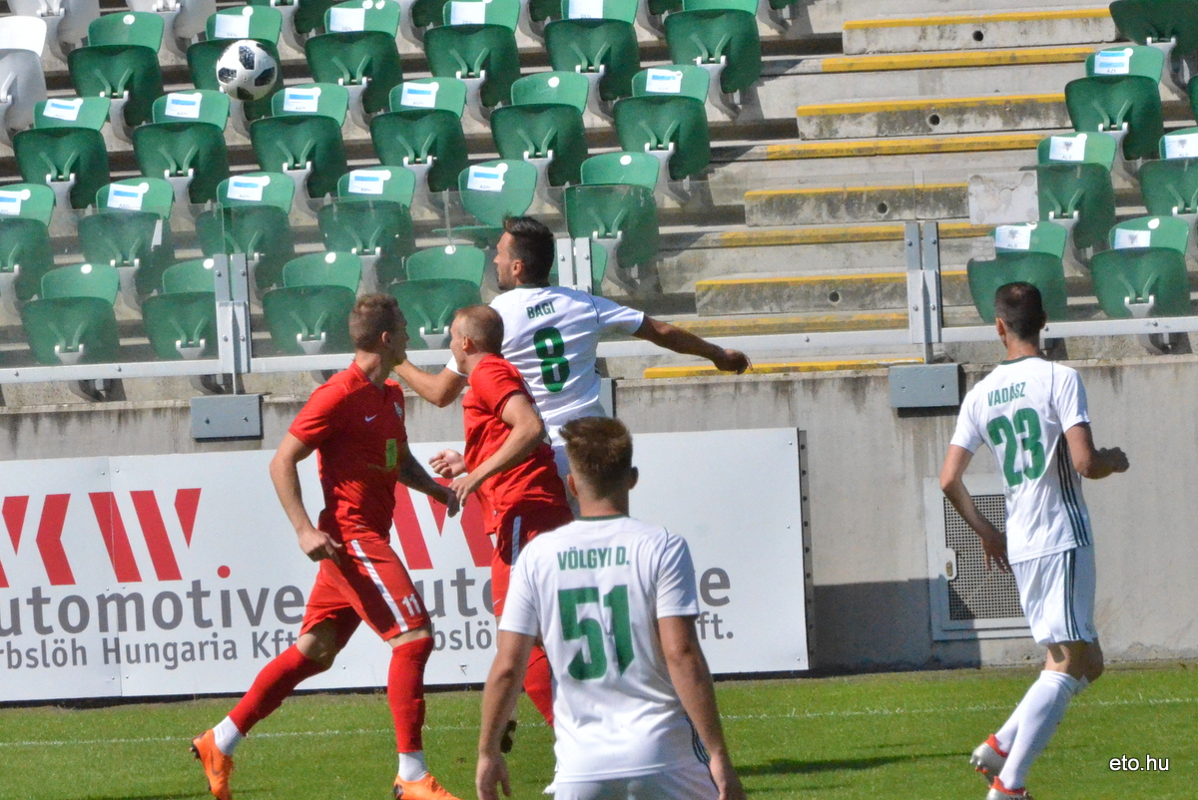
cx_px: 599
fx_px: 14985
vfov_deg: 3.1
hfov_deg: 4.6
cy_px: 400
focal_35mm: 450
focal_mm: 300
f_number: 16
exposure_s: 1/8000
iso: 6400
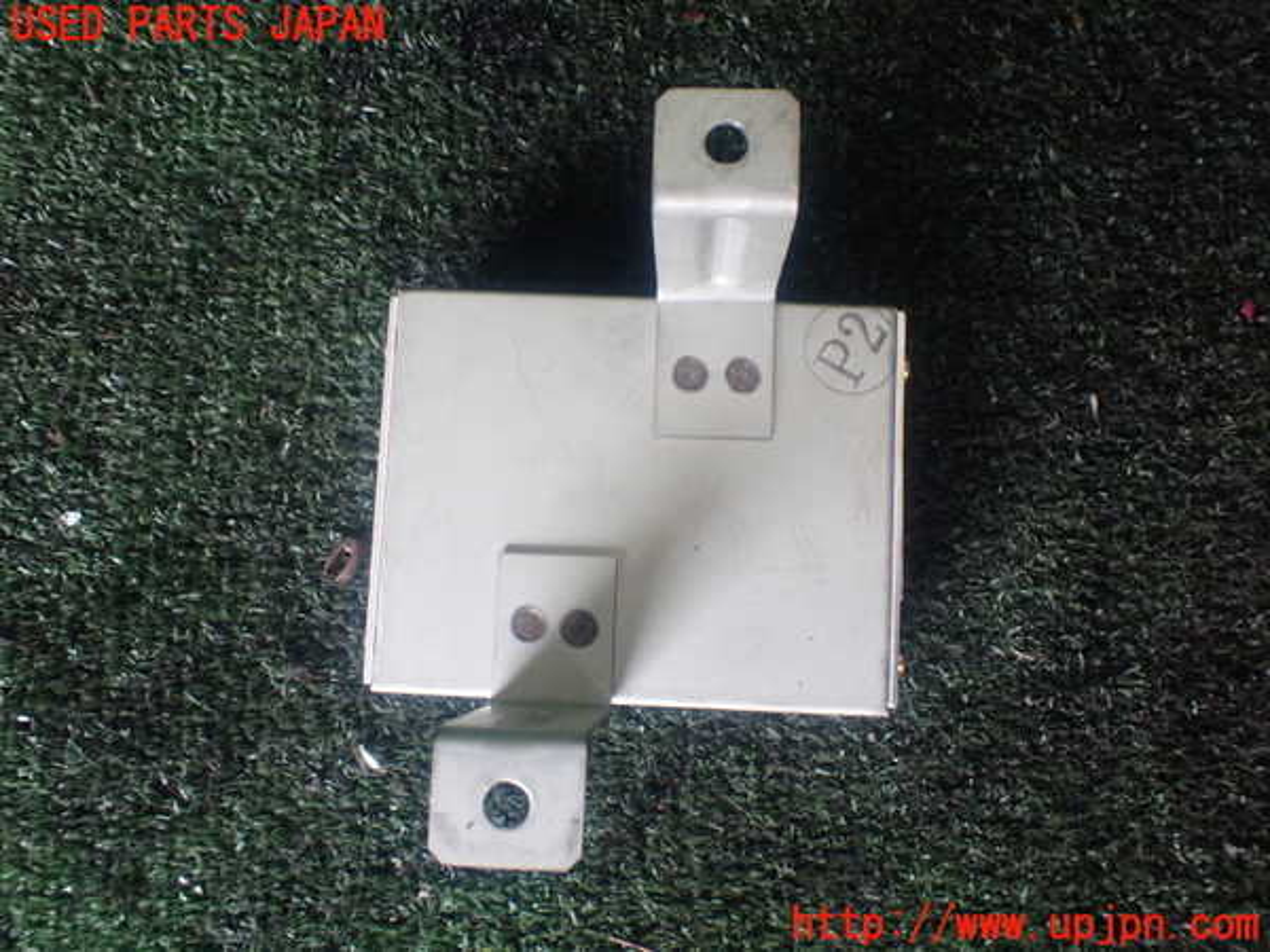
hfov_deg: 60.0
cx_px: 635
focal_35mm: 30
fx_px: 1101
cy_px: 476
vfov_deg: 46.8
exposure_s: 1/125
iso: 400
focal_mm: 5.4
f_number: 2.3
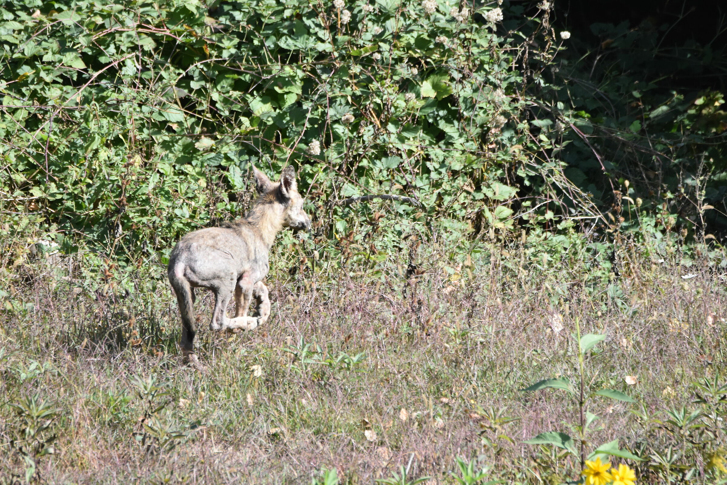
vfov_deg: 1.5
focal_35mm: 900
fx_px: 18174
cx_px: 364
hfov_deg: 2.3
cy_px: 242
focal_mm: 600
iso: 800
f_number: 7.1
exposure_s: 1/800
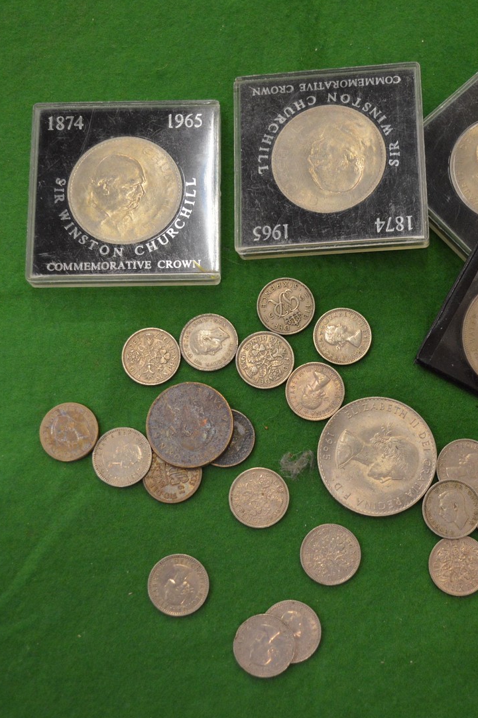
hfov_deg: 24.5
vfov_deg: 36.3
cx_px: 307
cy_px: 360
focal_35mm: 55
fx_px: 1096
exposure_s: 1/60
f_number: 4
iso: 1000
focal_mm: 24
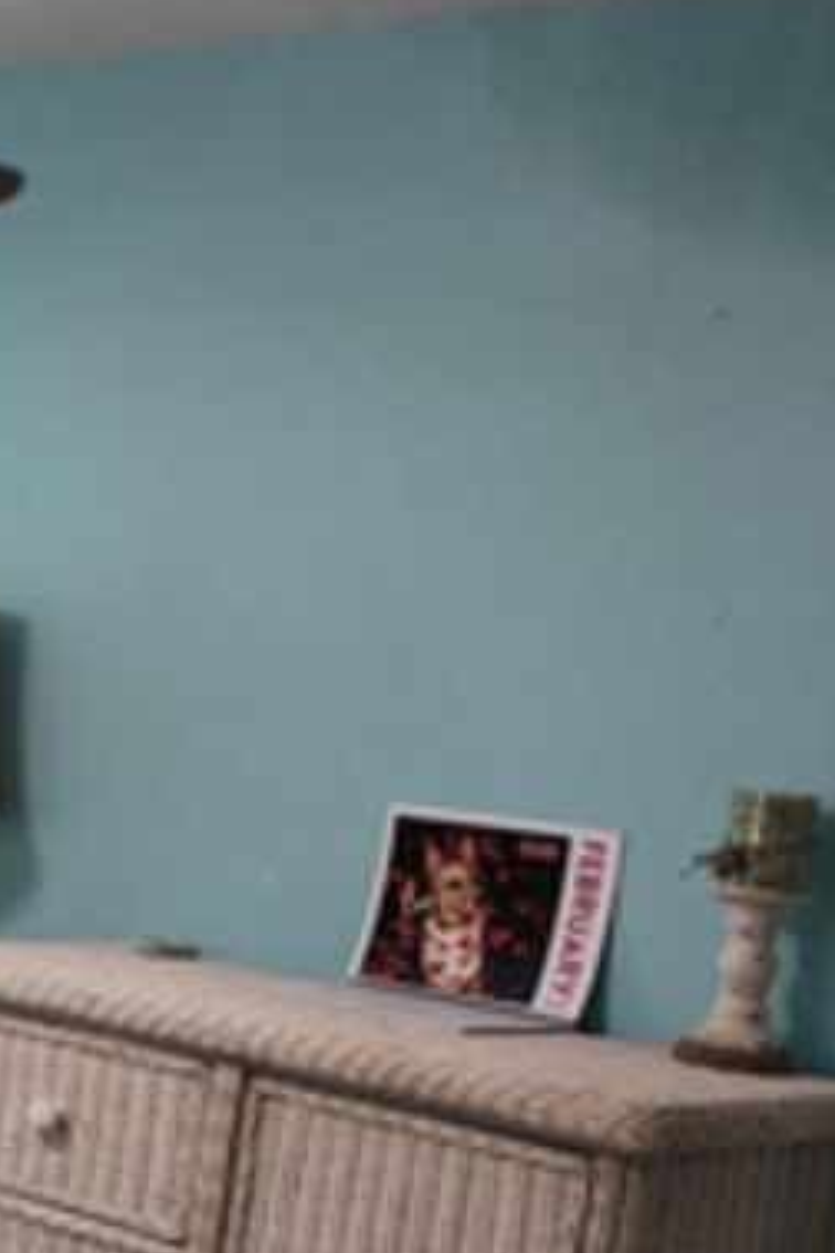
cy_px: 935
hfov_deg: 14.4
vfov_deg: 24.8
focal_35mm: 81
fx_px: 2818
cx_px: -779
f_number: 1.8
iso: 320
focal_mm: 6.4
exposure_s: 1/120
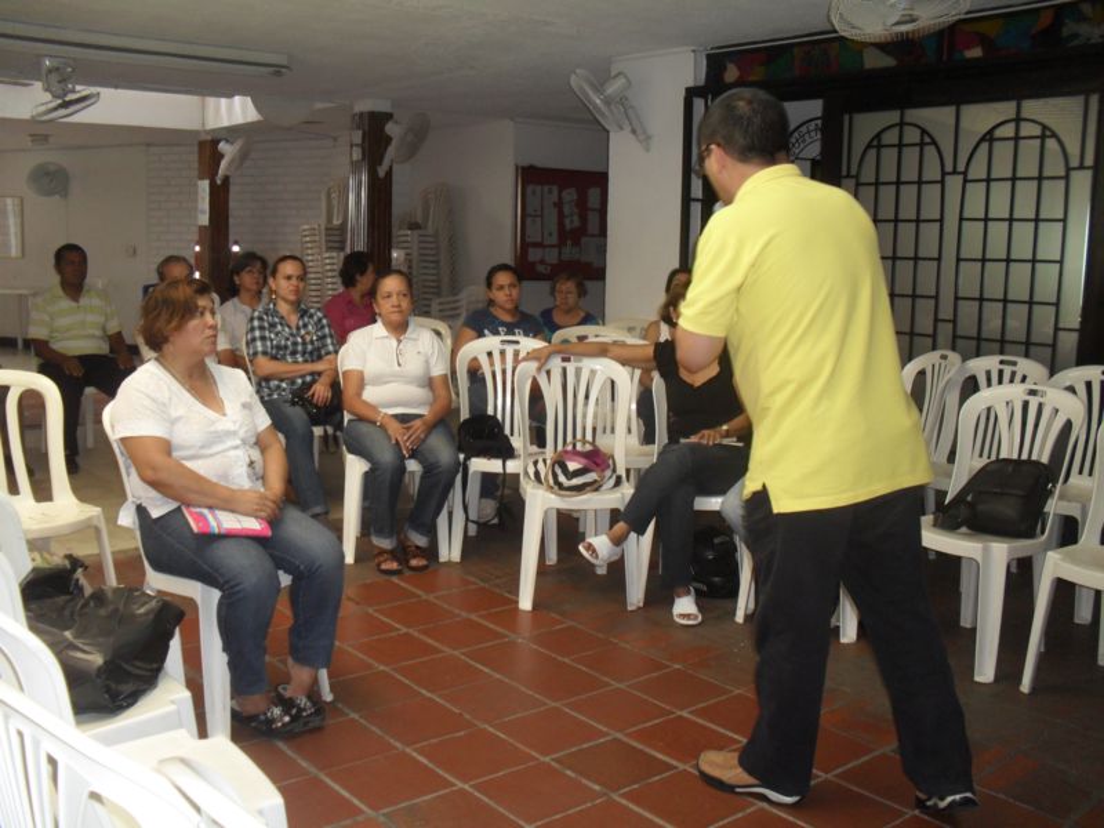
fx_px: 1116
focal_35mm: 35
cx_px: 552
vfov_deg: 40.7
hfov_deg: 52.6
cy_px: 414
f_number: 3.2
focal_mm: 6.3
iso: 200
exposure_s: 1/45
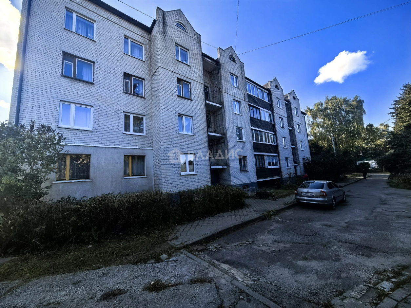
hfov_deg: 106.2
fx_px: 154
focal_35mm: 13
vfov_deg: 89.9
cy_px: 154
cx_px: 206
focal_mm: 1.76
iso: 50
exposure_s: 1/801
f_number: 2.2
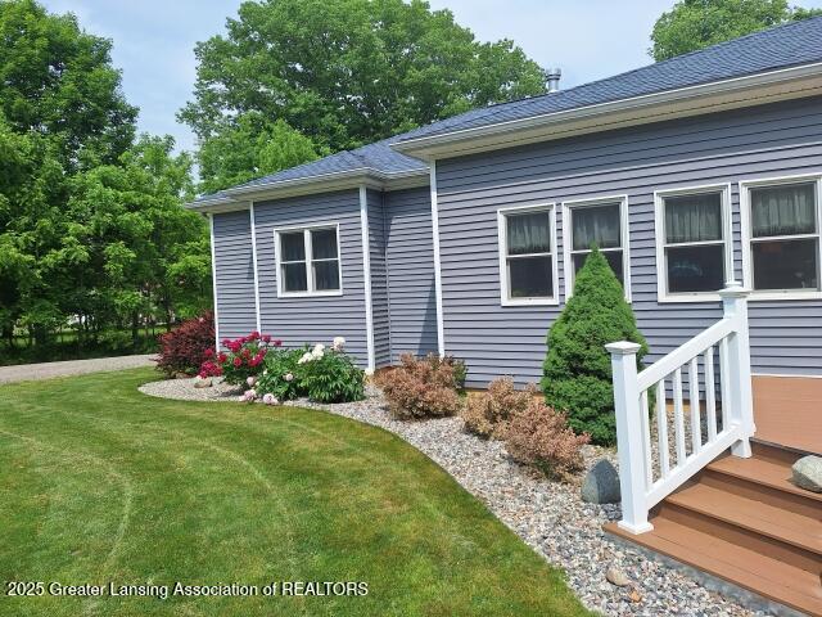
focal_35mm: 23
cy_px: 308
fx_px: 546
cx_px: 411
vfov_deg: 58.9
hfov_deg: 73.9
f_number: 1.8
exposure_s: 1/3610
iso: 40
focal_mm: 5.54
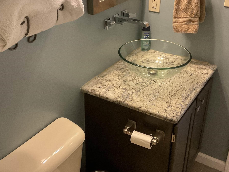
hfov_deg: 39.7
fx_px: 318
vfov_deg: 30.2
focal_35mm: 48
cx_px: 114
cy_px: 70
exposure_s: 1/60
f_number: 1.8
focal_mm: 3
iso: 160
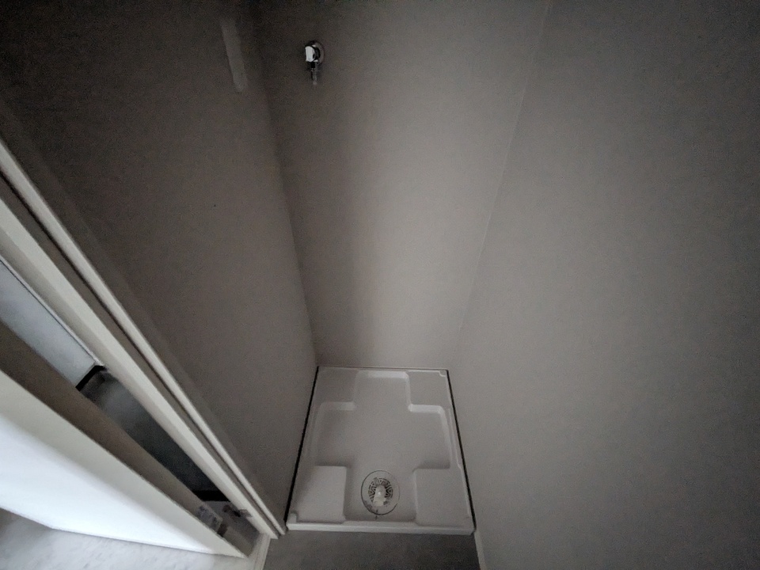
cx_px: 380
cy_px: 285
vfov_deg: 85.7
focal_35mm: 14
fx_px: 307
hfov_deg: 102.1
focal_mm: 1.83
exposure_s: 1/15
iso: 1307
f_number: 2.2
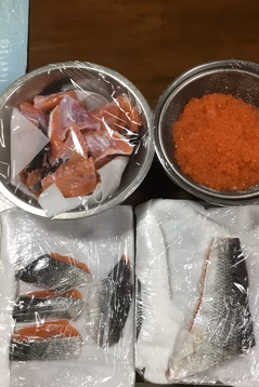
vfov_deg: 53.0
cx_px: 141
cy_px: 212
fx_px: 388
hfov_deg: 36.9
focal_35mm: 36
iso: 80
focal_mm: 3.3
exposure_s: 1/30
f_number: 2.4
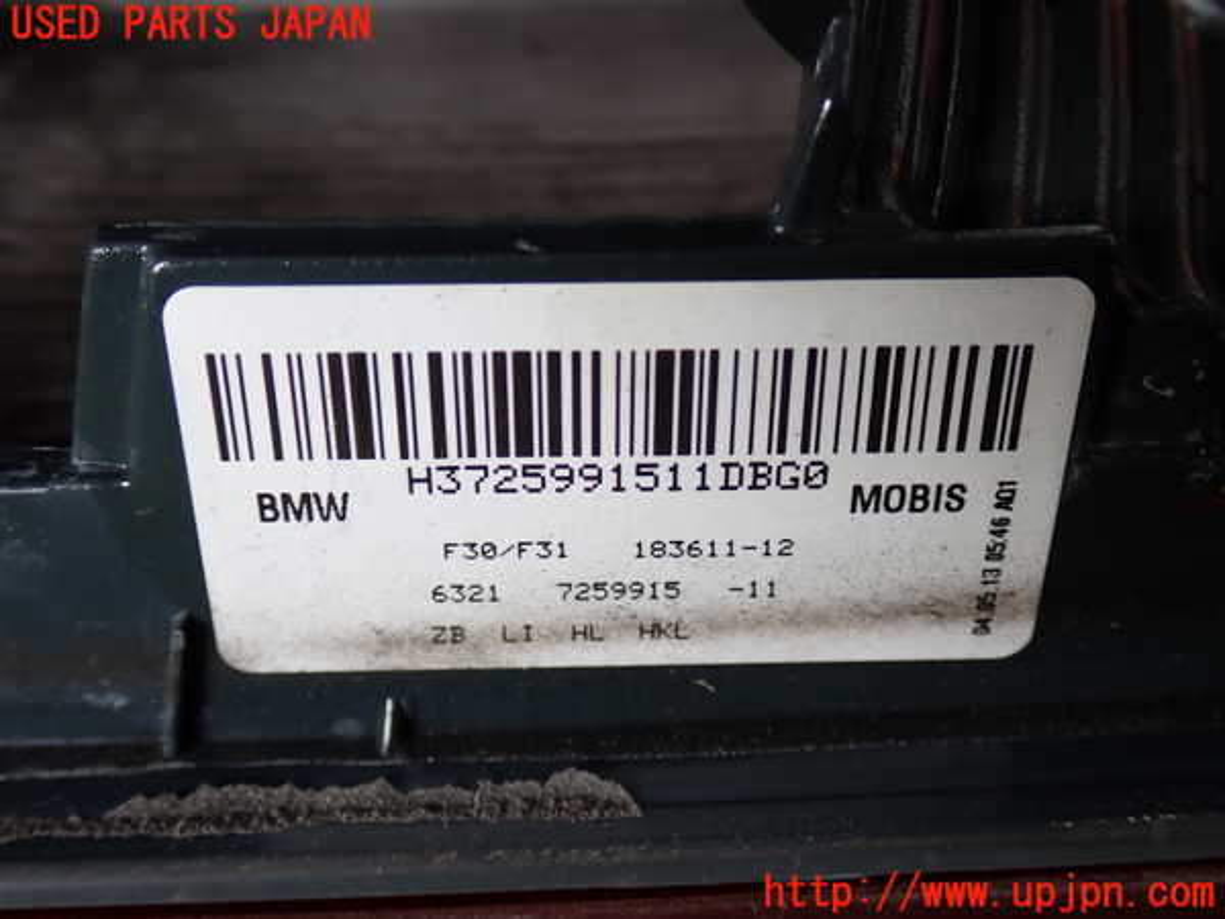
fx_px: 1557
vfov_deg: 32.9
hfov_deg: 42.9
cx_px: 612
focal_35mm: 44
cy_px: 460
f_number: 2.9
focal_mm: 7.84
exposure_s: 1/80
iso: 160
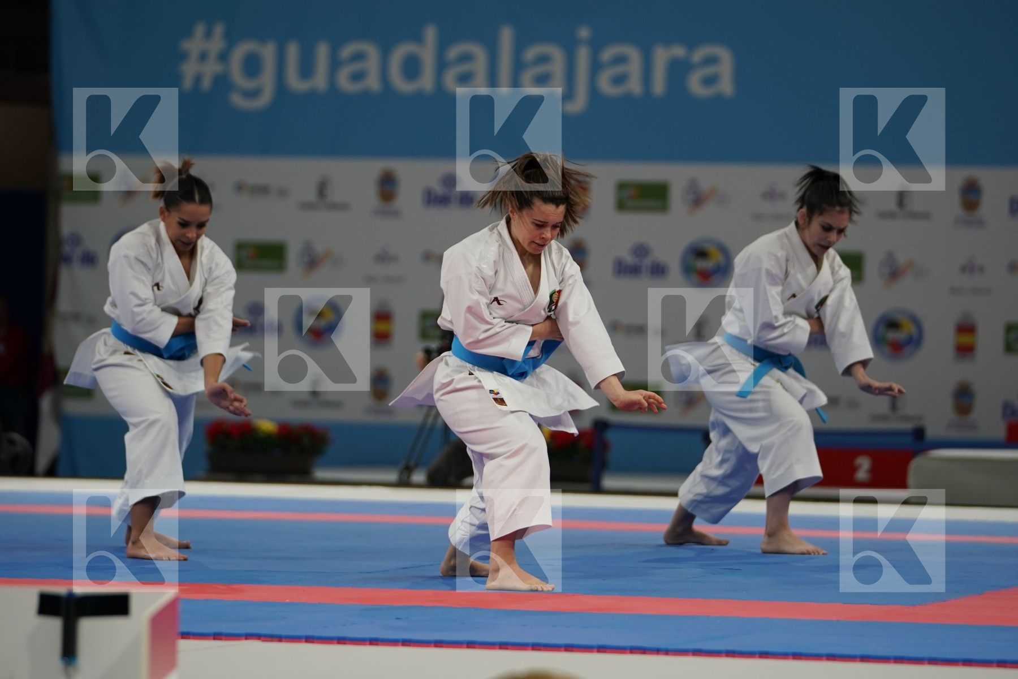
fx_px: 6221
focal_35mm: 220
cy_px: 340
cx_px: 509
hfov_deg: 9.4
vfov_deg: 6.2
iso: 250
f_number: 2.8
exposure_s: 1/250
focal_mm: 147
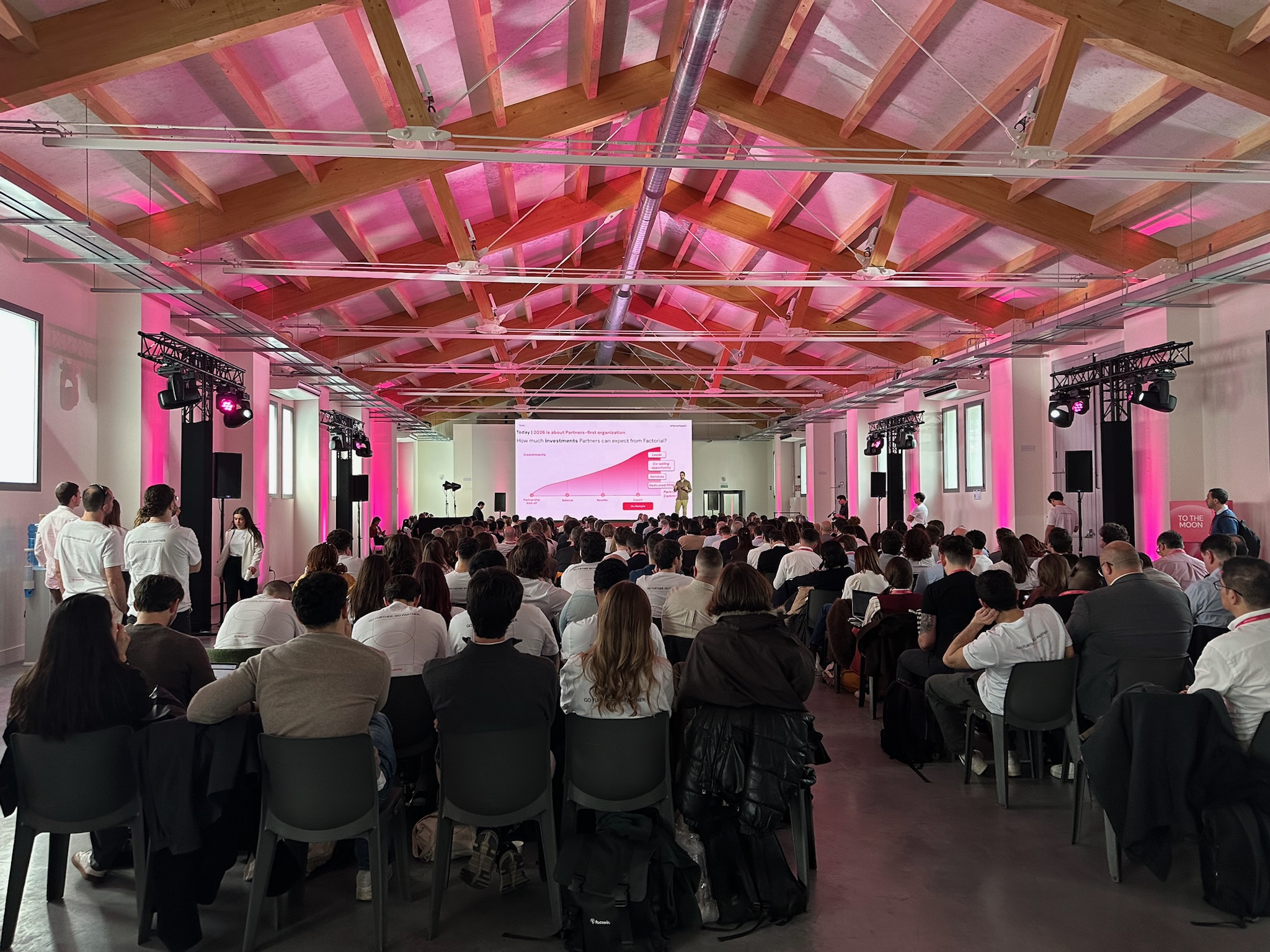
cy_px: 476
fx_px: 881
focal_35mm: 24
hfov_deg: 71.6
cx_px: 635
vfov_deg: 56.8
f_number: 1.78
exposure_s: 1/111
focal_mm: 6.86
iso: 200
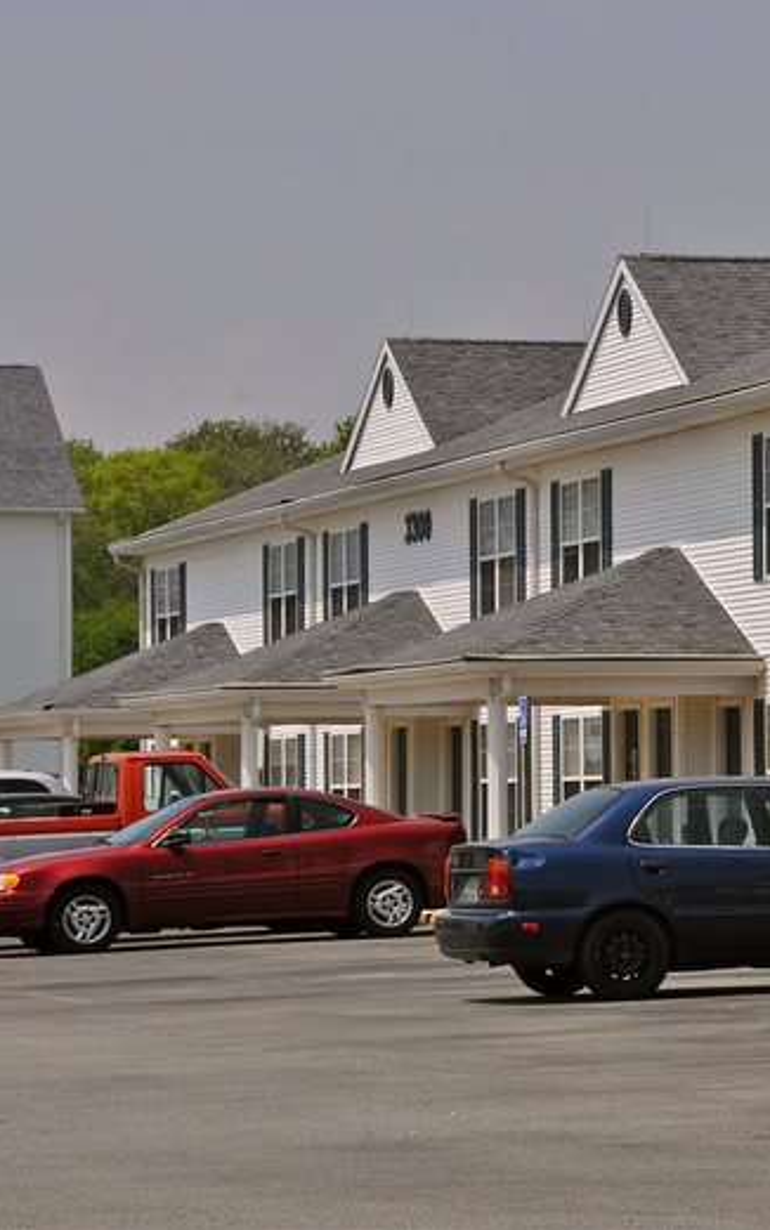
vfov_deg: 12.8
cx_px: 716
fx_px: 5502
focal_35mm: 164
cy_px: 606
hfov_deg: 8.0
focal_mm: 70
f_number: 16
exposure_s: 1/1000
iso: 640
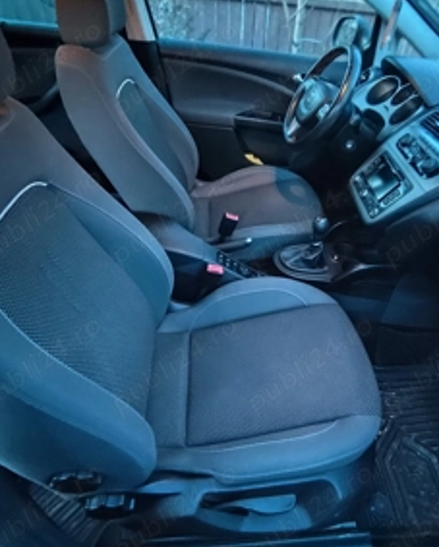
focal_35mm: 22
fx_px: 357
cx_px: 242
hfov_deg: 63.1
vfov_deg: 74.8
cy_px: 248
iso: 2500
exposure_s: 1/11.1
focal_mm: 1.65
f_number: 2.2
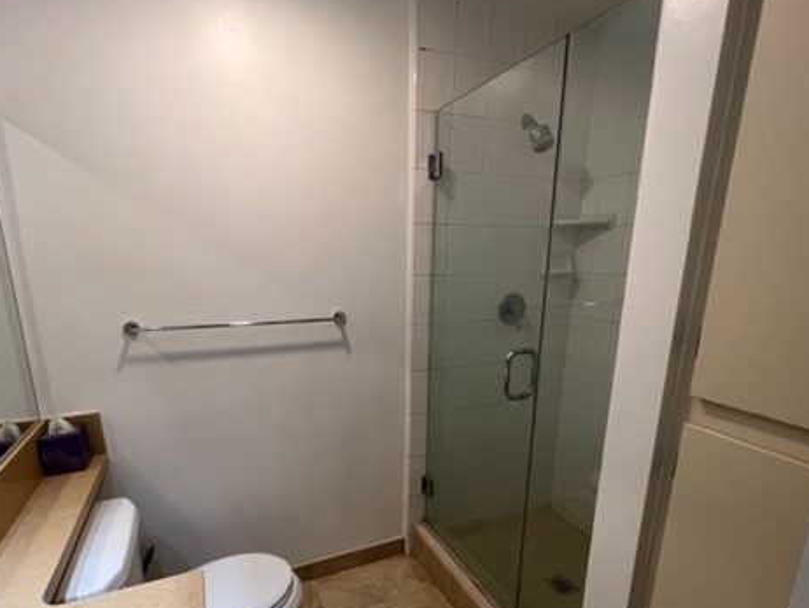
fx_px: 421
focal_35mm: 18
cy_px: 368
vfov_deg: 70.8
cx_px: 383
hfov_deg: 87.7
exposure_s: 1/120
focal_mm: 1.57
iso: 200
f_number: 1.8
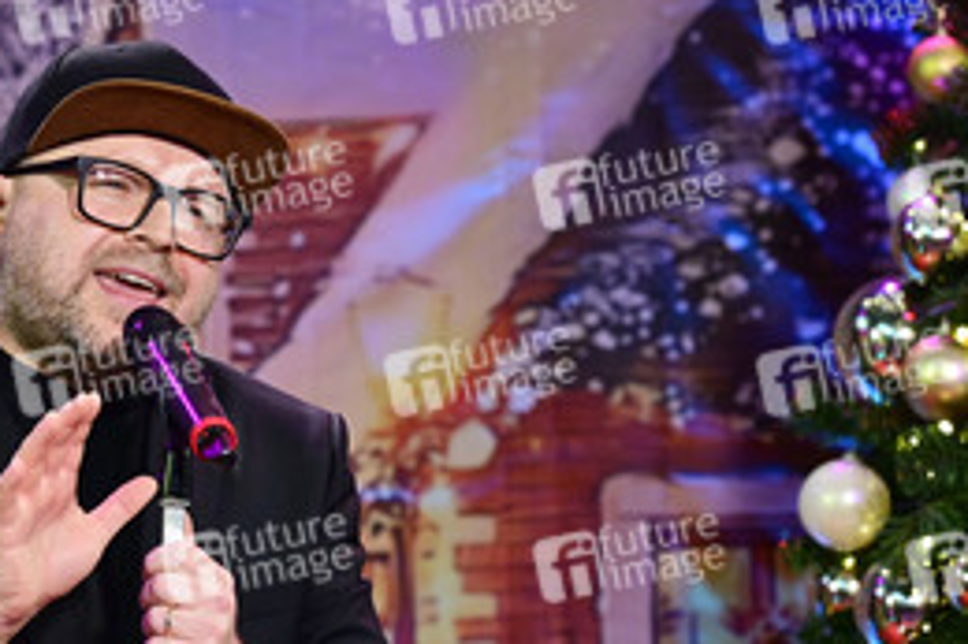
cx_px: 158
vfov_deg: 4.5
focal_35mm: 304
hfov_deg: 6.8
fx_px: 8169
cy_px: 465
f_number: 4
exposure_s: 1/400
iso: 2000
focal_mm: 175
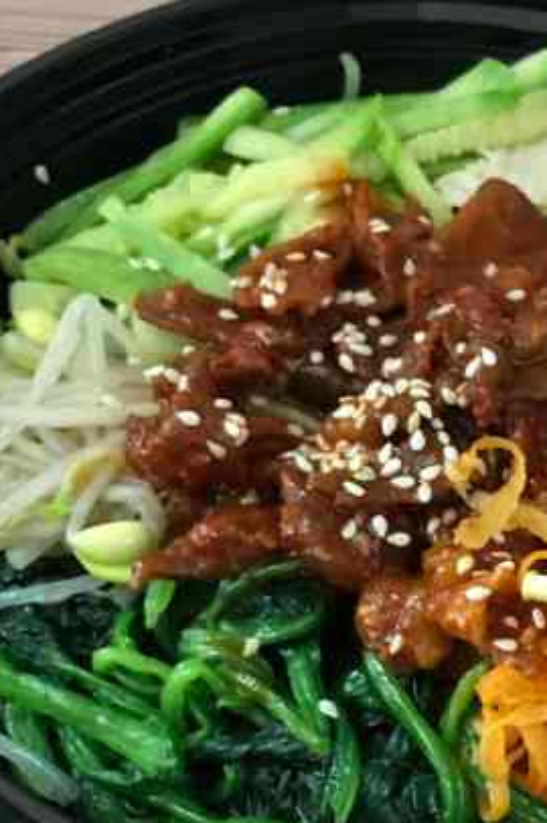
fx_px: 1530
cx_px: 559
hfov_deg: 19.6
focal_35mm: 67
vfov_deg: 29.9
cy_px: 552
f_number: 1.8
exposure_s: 1/7
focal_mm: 3.99
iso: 80
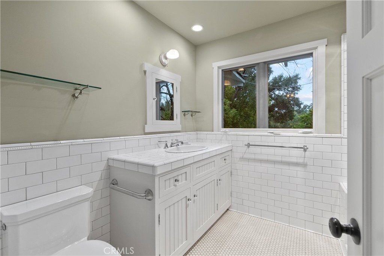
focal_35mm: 16
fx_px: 171
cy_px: 128
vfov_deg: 73.8
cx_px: 192
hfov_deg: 96.7
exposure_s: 1/20
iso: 1250
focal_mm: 16
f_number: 8
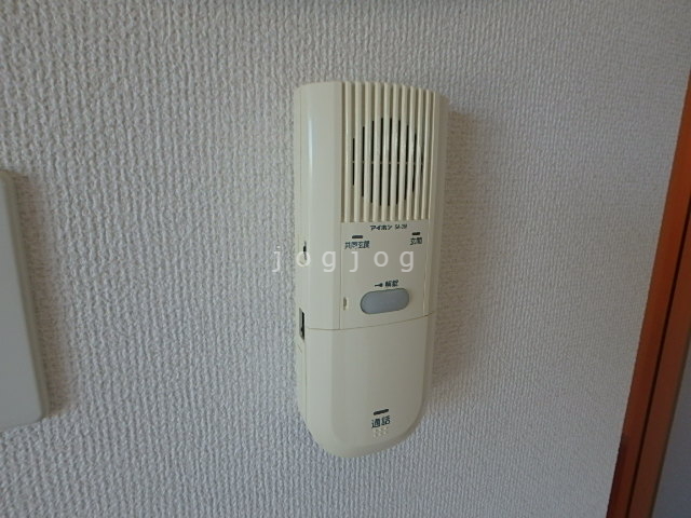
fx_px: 419
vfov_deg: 63.4
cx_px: 346
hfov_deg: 79.0
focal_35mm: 21
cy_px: 259
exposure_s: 1/60
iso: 160
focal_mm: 3.7
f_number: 3.5
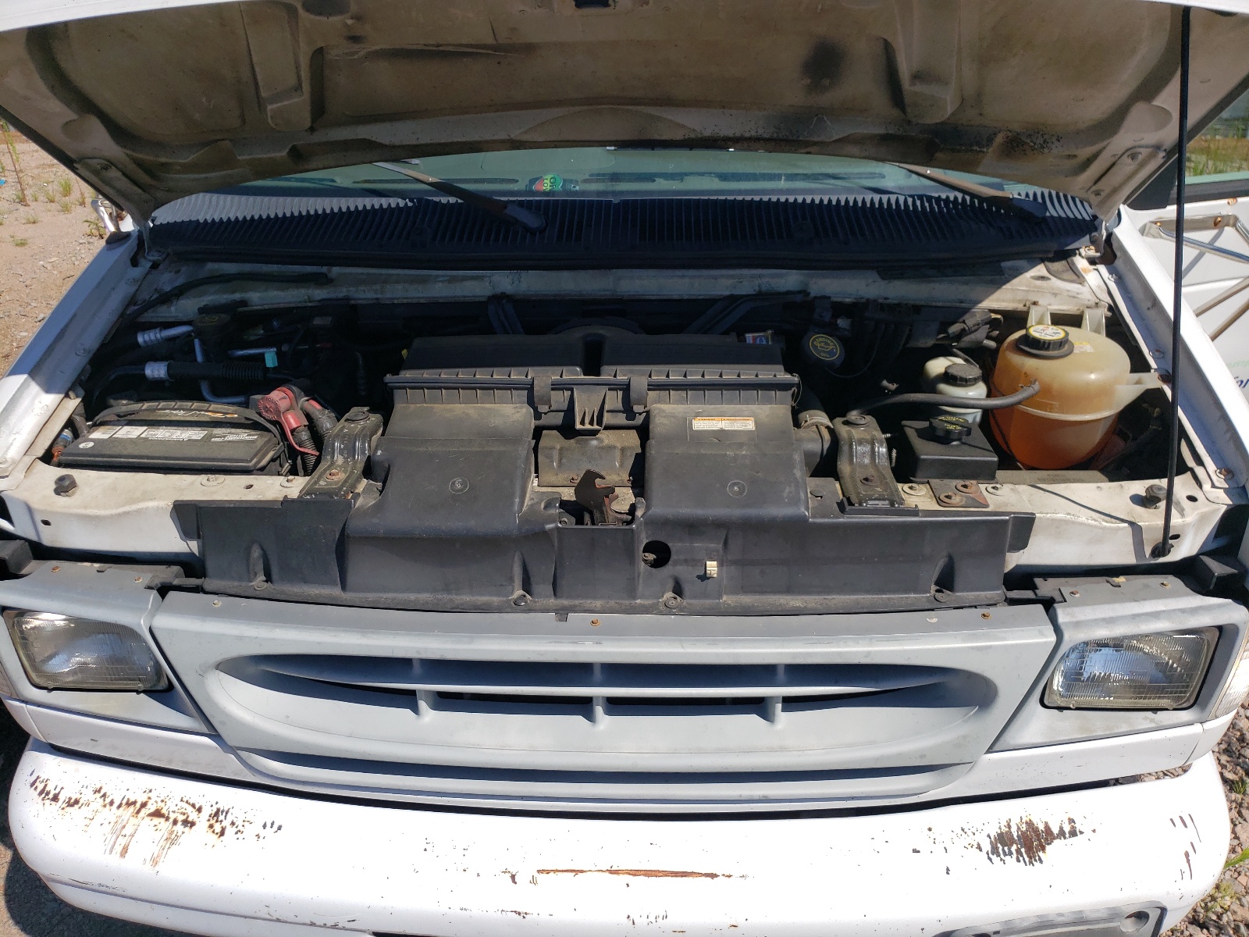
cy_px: 468
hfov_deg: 67.3
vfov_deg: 53.1
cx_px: 624
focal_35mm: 26
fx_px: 938
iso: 50
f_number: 1.5
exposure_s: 1/5000
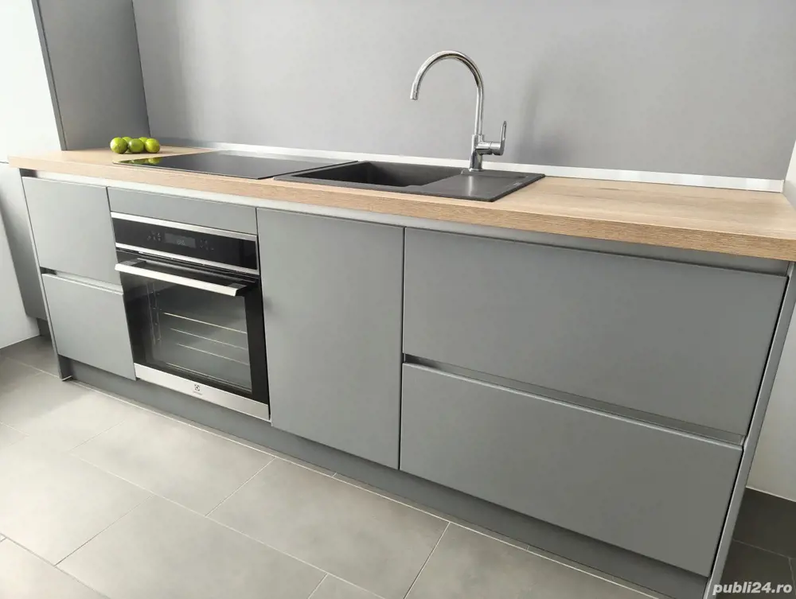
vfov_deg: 56.9
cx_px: 398
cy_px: 300
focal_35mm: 24
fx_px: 553
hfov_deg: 71.5
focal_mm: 5.56
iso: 67
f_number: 1.88
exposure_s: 1/50
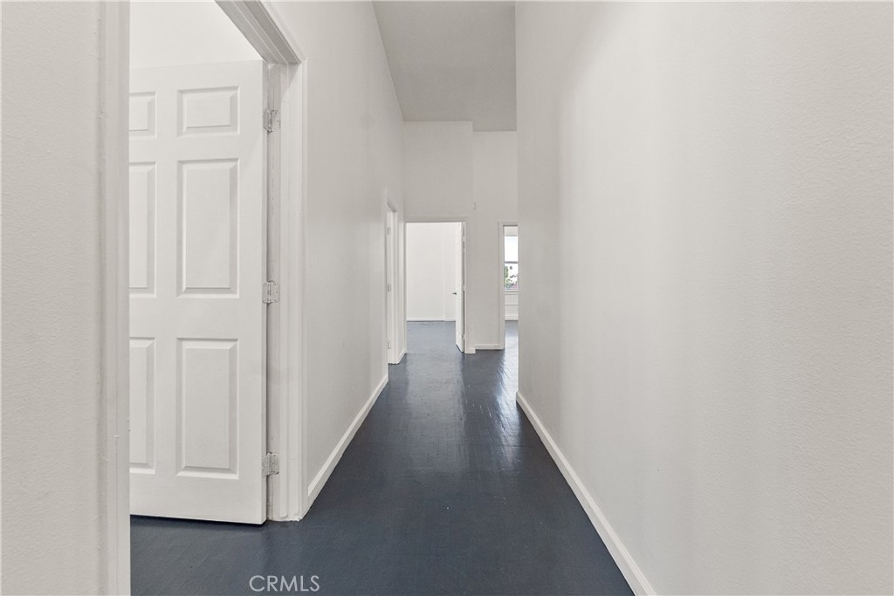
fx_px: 373
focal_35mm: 15
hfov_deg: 100.4
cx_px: 447
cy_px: 298
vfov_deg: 77.3
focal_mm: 10
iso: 400
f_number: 8
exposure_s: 1/60
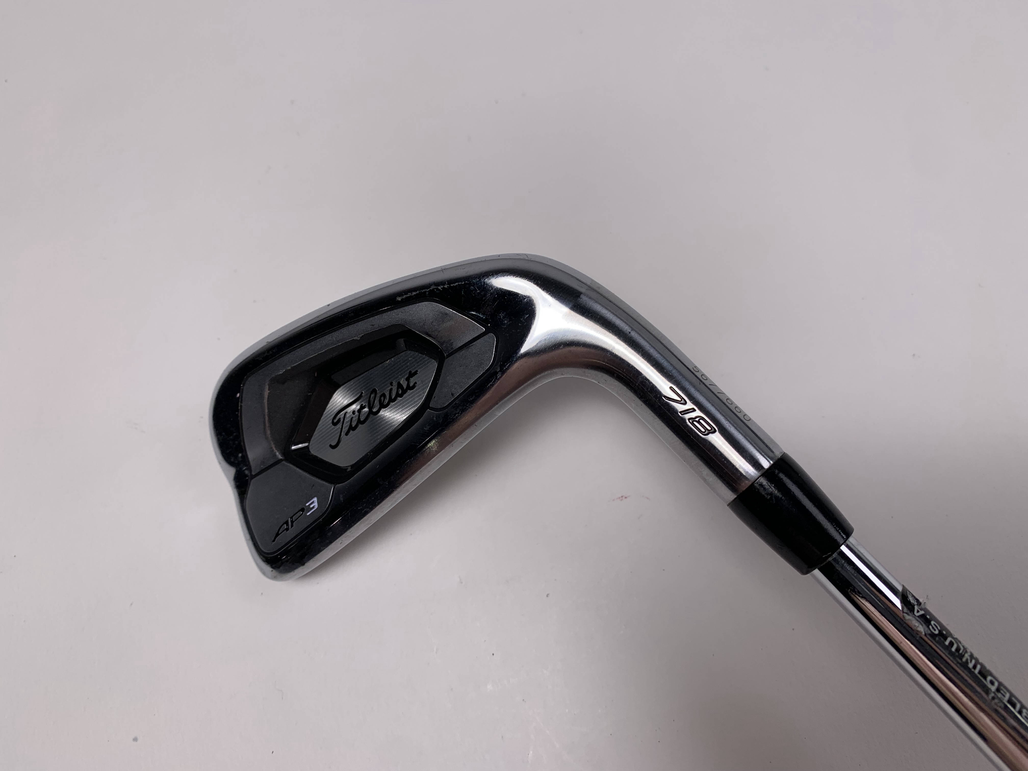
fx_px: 772
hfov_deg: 67.3
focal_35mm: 26
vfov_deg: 53.1
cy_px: 386
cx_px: 514
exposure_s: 1/471
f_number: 1.8
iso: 25
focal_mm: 4.25
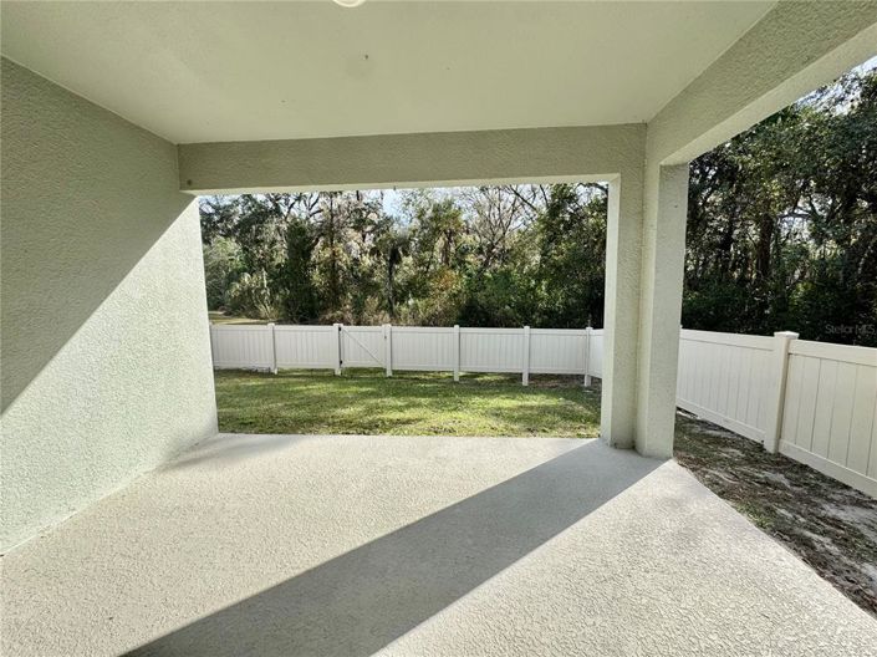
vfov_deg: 85.6
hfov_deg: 102.1
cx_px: 438
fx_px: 355
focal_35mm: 14
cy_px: 328
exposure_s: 1/741
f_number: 2.2
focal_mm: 2.22
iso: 50
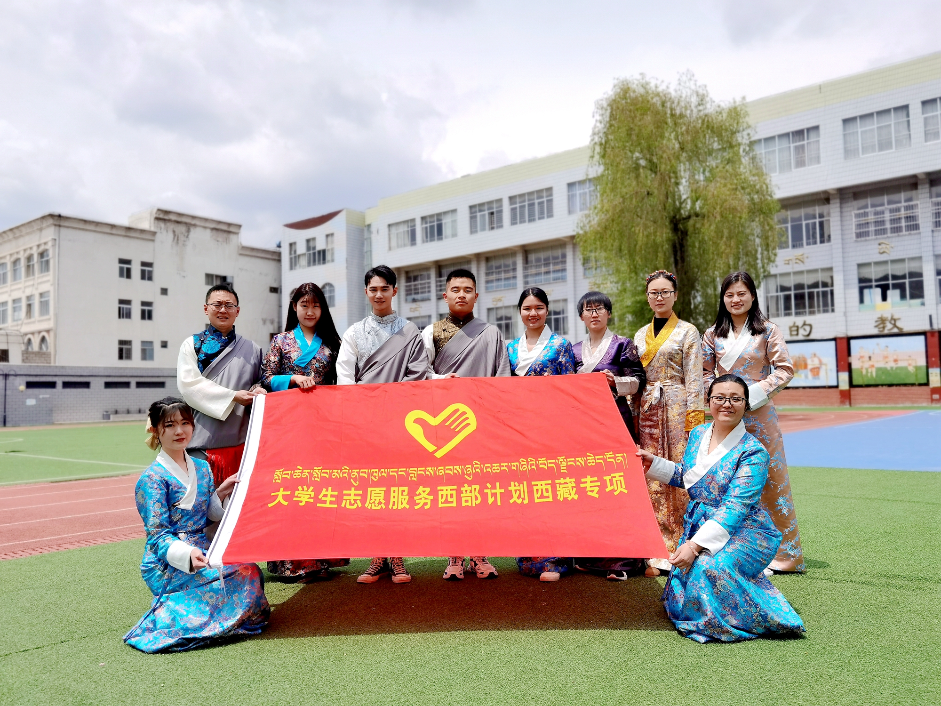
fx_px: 734
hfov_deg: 65.3
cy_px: 353
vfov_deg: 51.4
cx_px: 470
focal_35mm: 27
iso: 50
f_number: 1.9
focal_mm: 6.71
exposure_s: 1/8403
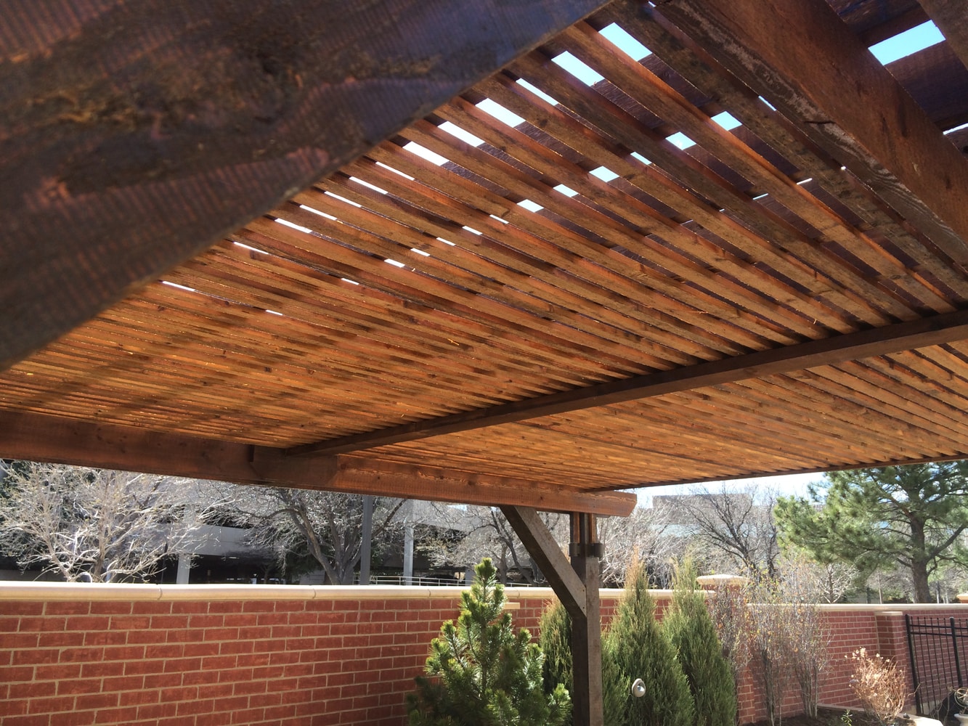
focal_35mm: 29
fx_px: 811
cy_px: 363
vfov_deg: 48.2
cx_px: 484
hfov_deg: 61.7
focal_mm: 4.15
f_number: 2.2
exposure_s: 1/373
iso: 32
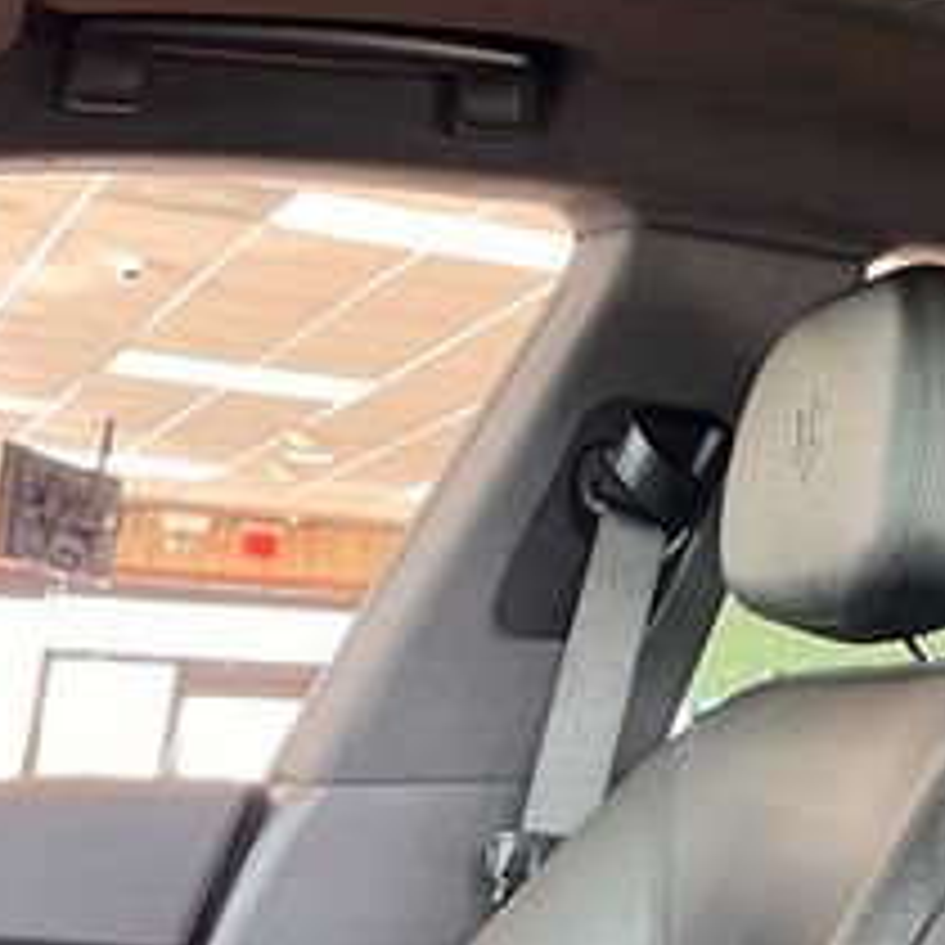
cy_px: 194
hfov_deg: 21.4
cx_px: 1341
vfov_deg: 24.3
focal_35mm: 70
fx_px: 2162
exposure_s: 1/60
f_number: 1.5
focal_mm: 5.7
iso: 200
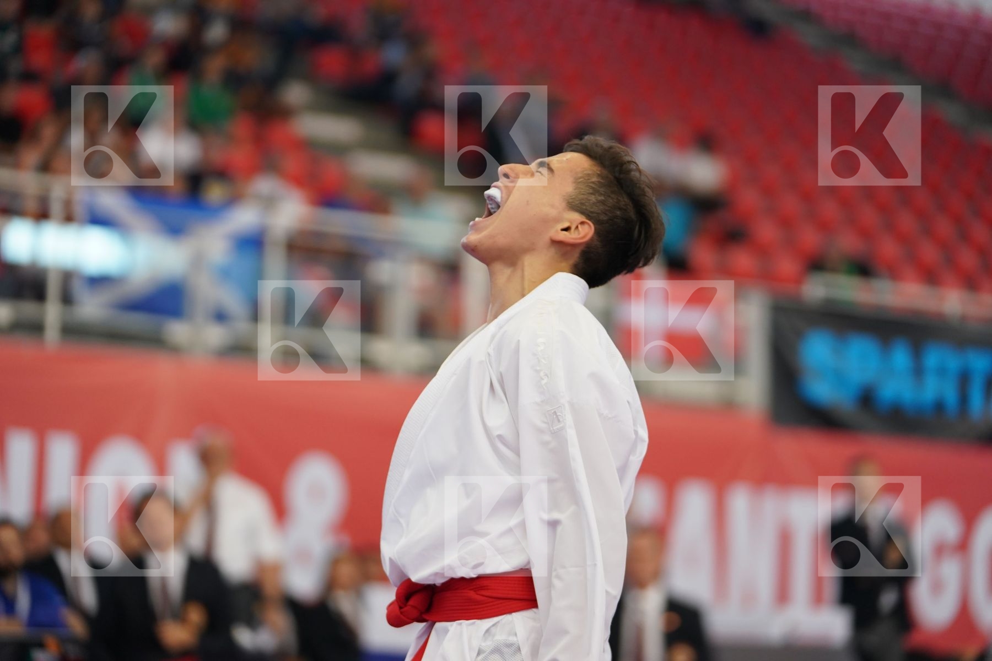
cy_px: 330
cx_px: 496
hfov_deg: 17.3
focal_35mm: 118
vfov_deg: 11.6
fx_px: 3251
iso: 1600
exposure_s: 1/800
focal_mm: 118
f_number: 2.8
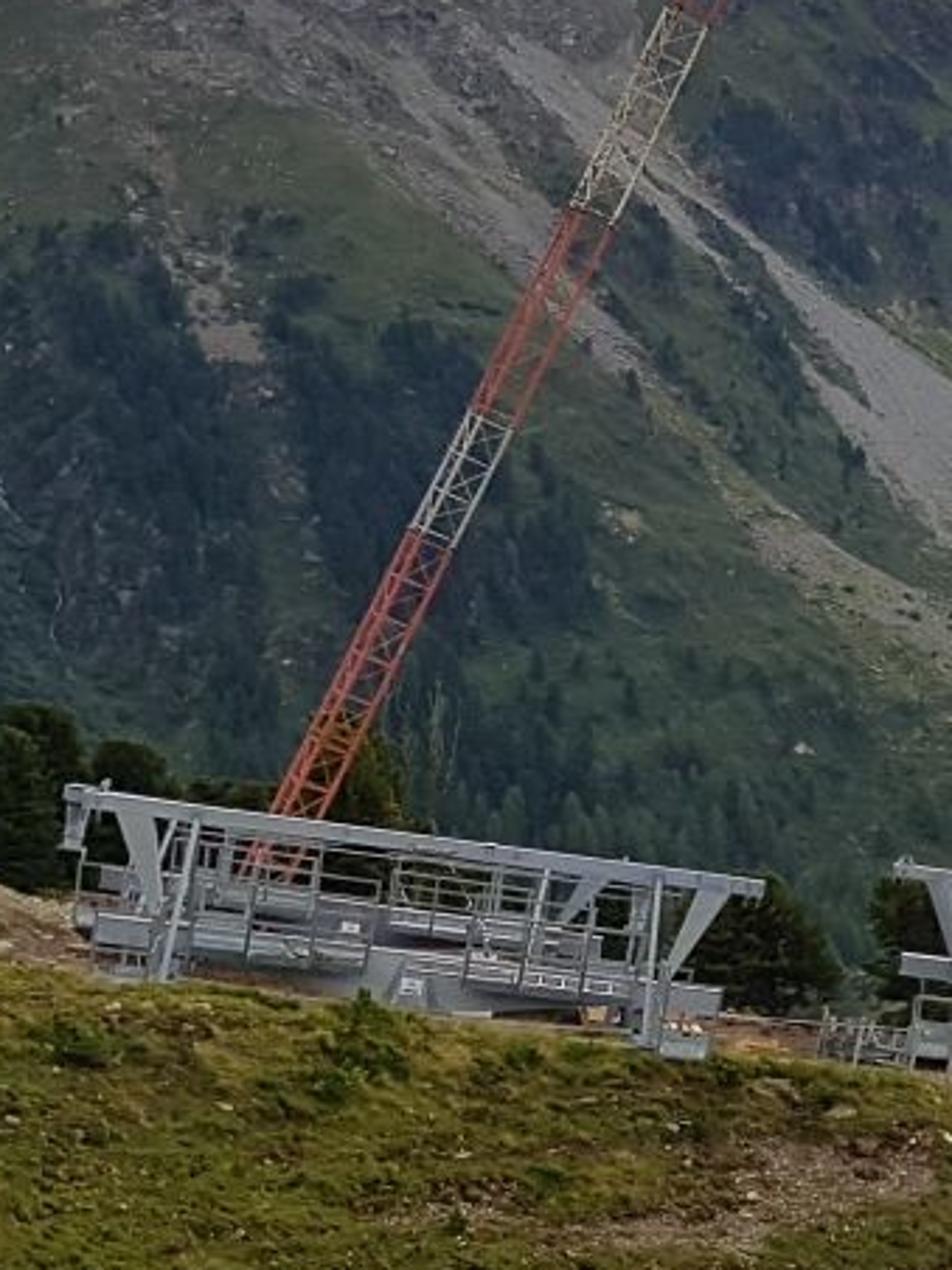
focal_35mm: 92
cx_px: 1491
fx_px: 3374
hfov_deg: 14.8
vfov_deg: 21.3
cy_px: 705
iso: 50
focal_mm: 4.2
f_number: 1.7
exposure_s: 1/2104
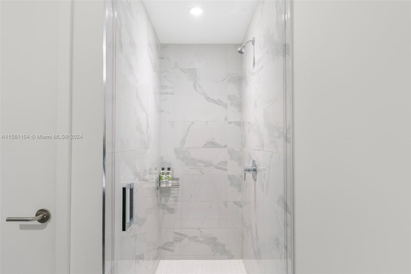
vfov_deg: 60.4
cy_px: 137
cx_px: 206
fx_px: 235
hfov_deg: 82.3
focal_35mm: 21
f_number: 8
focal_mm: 20.6
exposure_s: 1.6
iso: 200
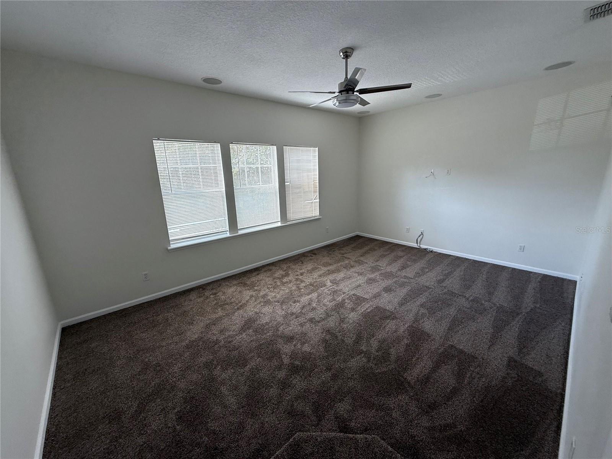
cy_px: 230
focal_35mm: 14
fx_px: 248
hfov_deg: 102.1
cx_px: 306
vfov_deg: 85.7
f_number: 2.2
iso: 64
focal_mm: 2.22
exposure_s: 1/99
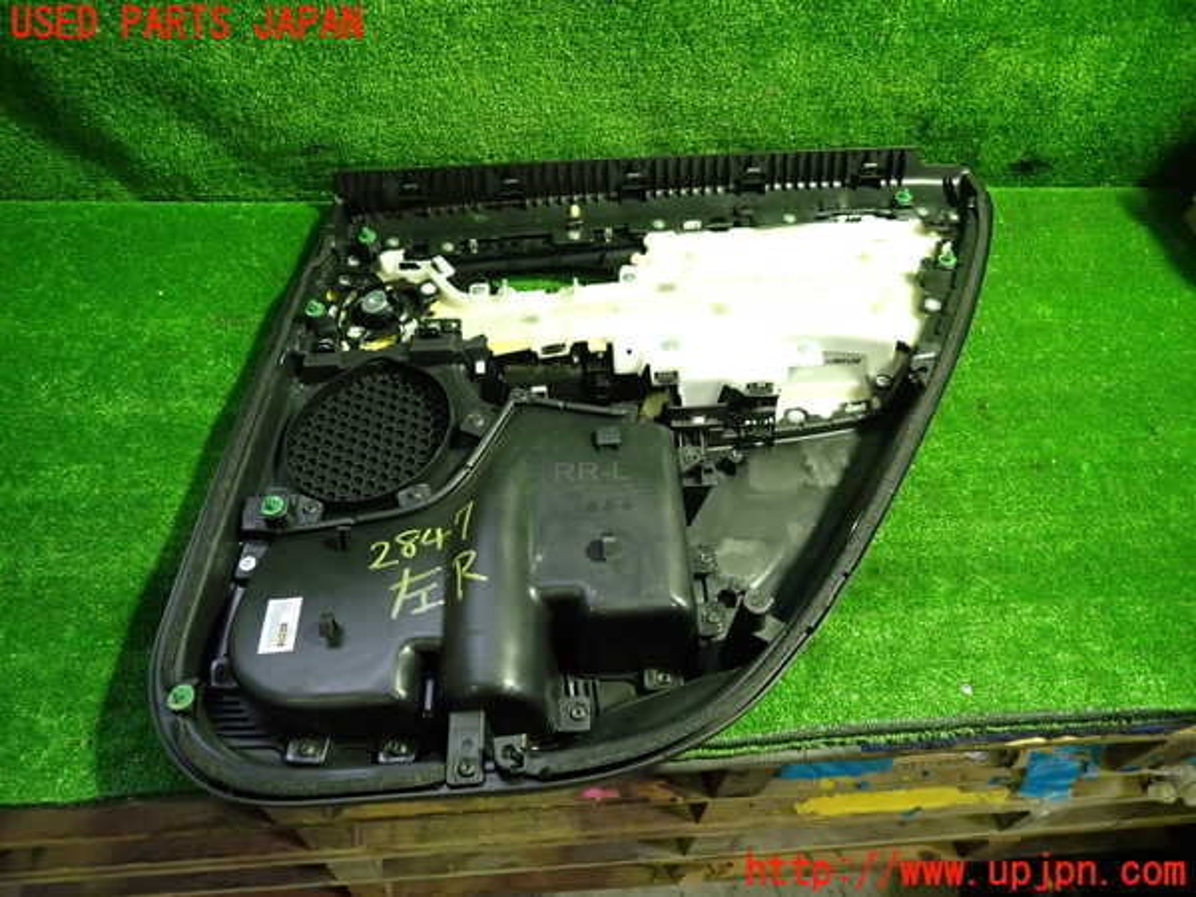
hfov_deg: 69.4
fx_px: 864
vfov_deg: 54.9
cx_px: 598
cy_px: 448
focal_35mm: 25
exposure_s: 1/30
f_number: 2
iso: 320
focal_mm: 4.5
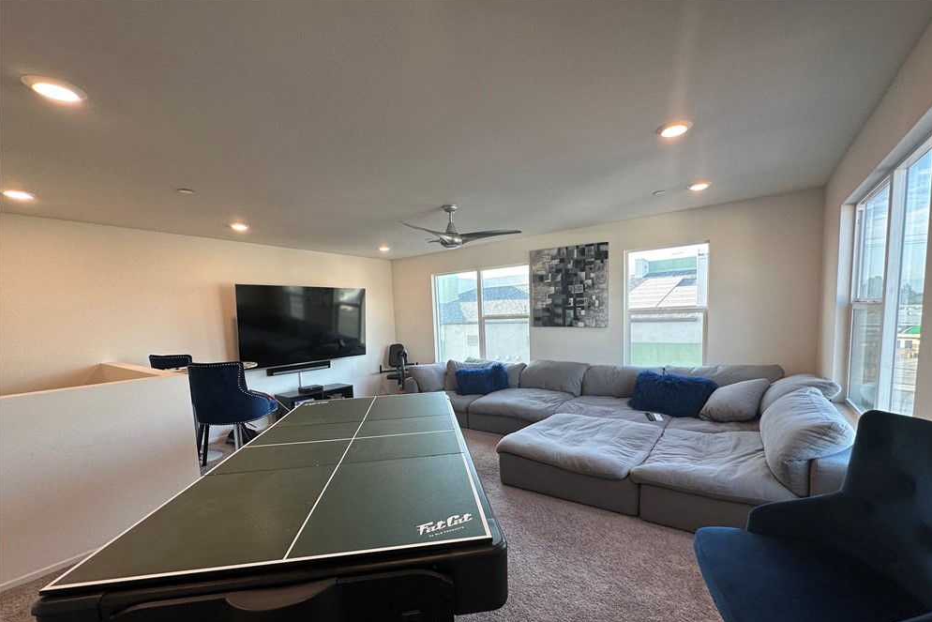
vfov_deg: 76.9
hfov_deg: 100.4
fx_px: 388
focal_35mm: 15
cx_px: 477
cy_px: 355
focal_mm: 2.22
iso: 100
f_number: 2.2
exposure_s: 1/120
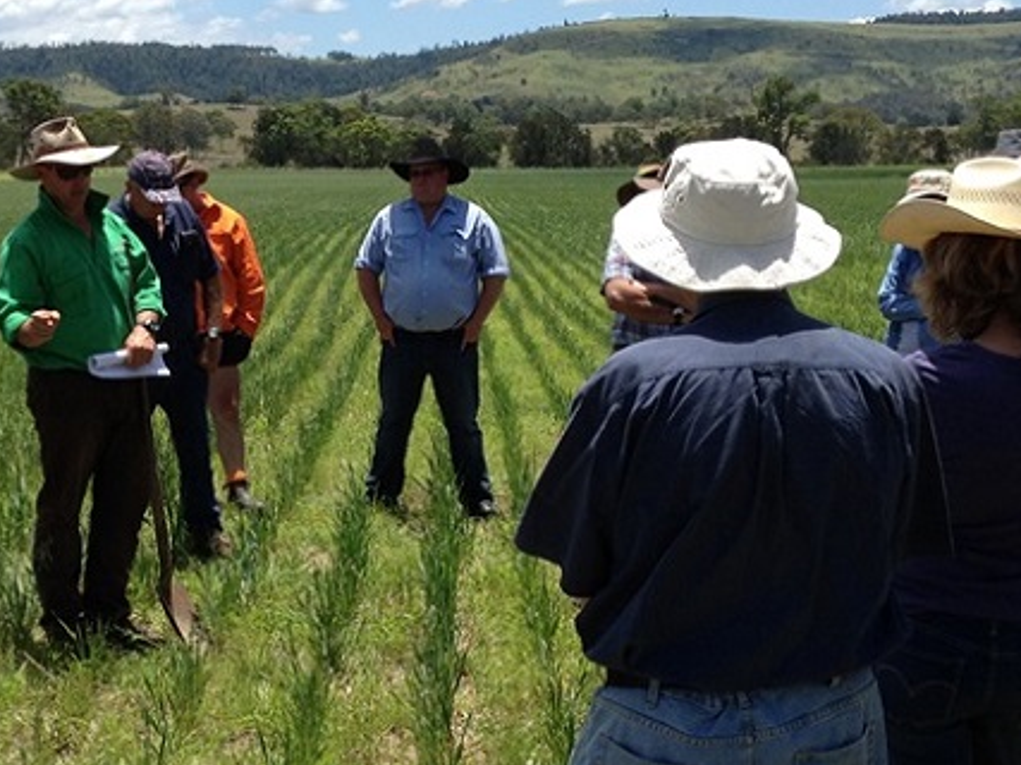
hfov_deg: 23.6
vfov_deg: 18.0
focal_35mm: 82
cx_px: 265
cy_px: 421
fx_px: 2418
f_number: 2.4
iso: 64
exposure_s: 1/1672
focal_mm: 4.28
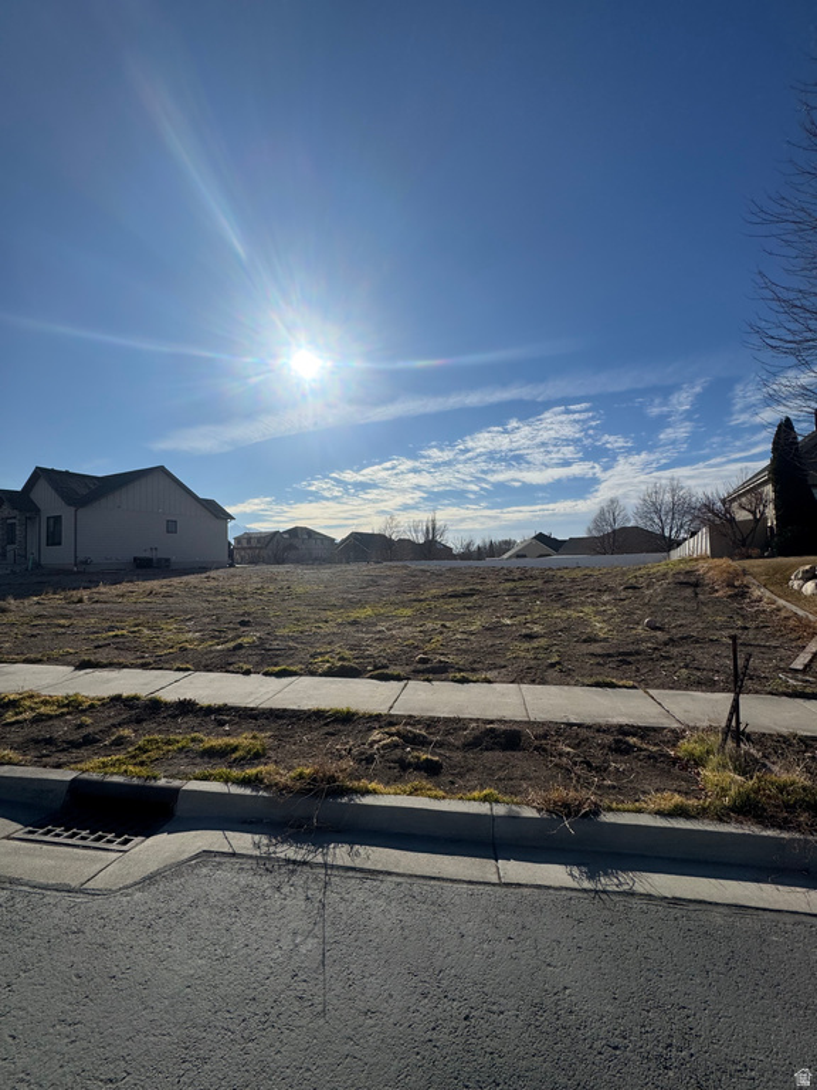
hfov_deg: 85.7
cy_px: 545
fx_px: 441
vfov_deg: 102.1
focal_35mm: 14
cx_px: 408
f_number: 2.2
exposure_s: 1/5650
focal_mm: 2.22
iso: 32
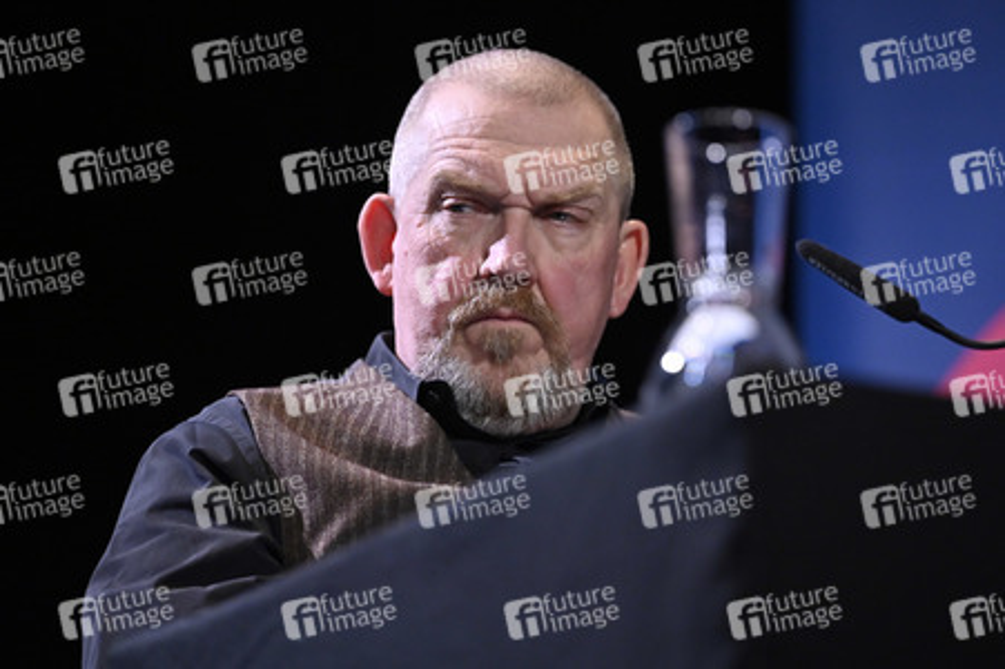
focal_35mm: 200
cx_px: 502
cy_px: 334
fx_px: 5579
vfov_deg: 6.9
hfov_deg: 10.3
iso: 2500
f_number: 2.8
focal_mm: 200
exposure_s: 1/320
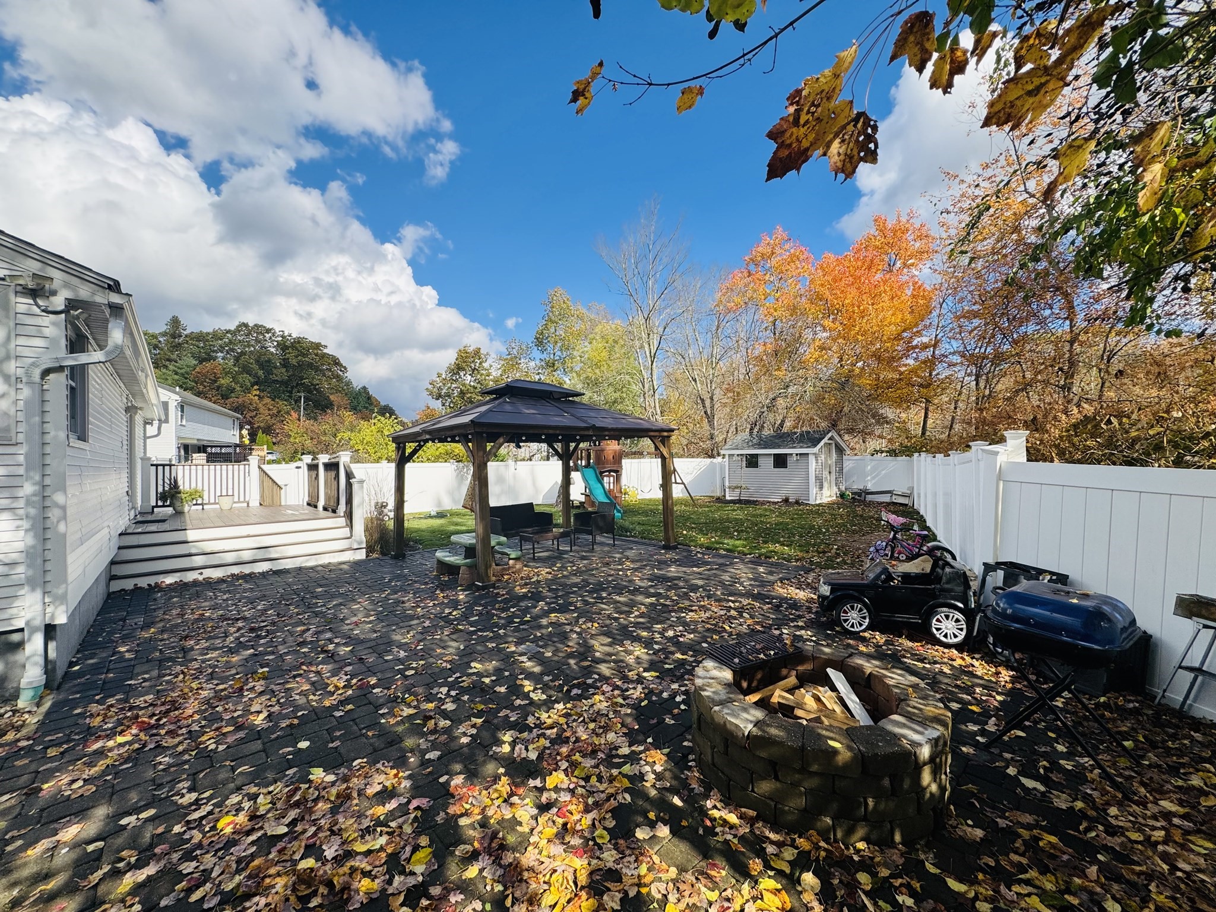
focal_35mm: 14
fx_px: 492
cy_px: 456
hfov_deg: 102.1
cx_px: 608
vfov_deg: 85.7
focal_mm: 2.22
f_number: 2.2
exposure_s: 1/1449
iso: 50
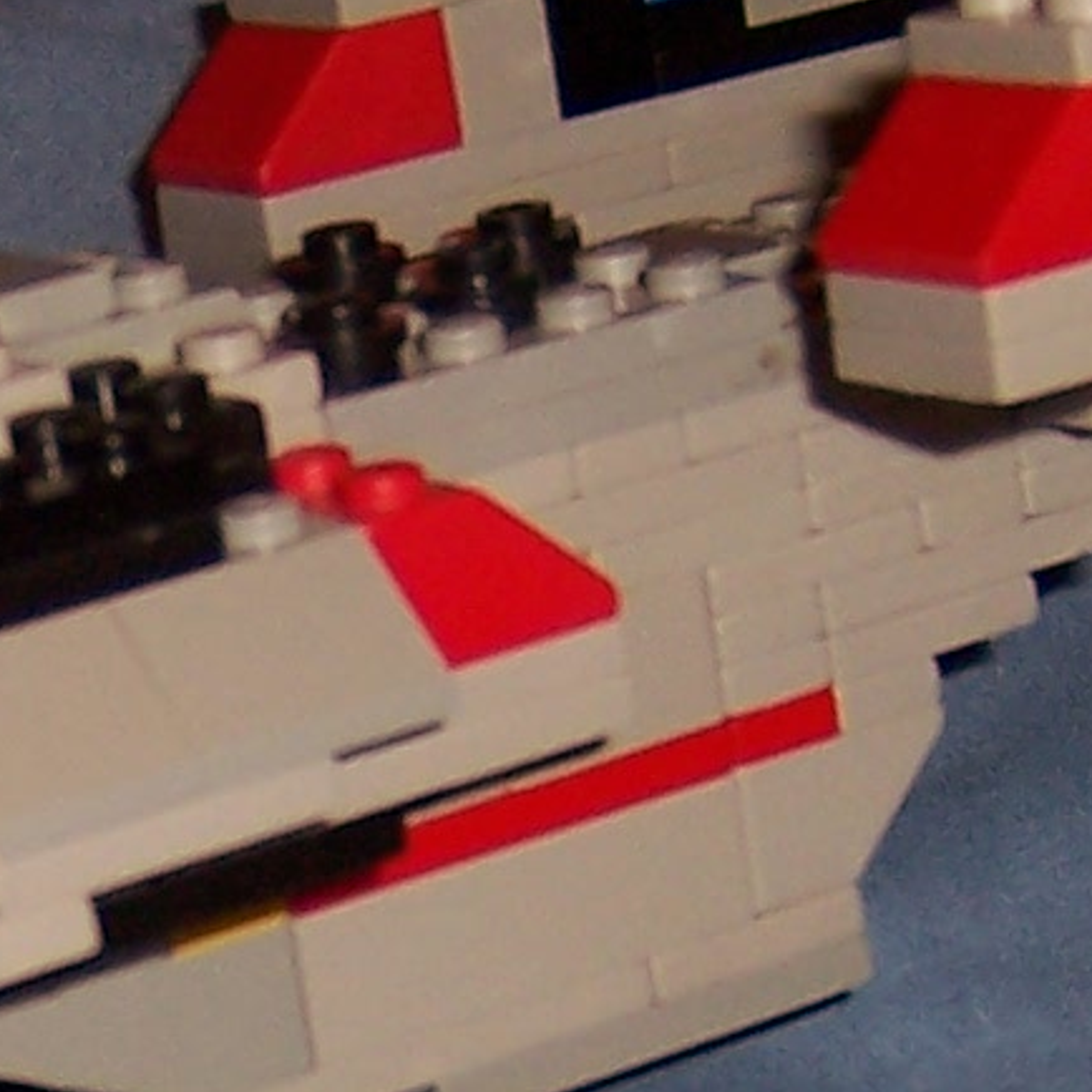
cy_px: 1178
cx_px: -18
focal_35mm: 155
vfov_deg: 11.1
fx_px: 5532
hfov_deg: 11.2
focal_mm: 5.5
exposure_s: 1/60
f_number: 2.8
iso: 80
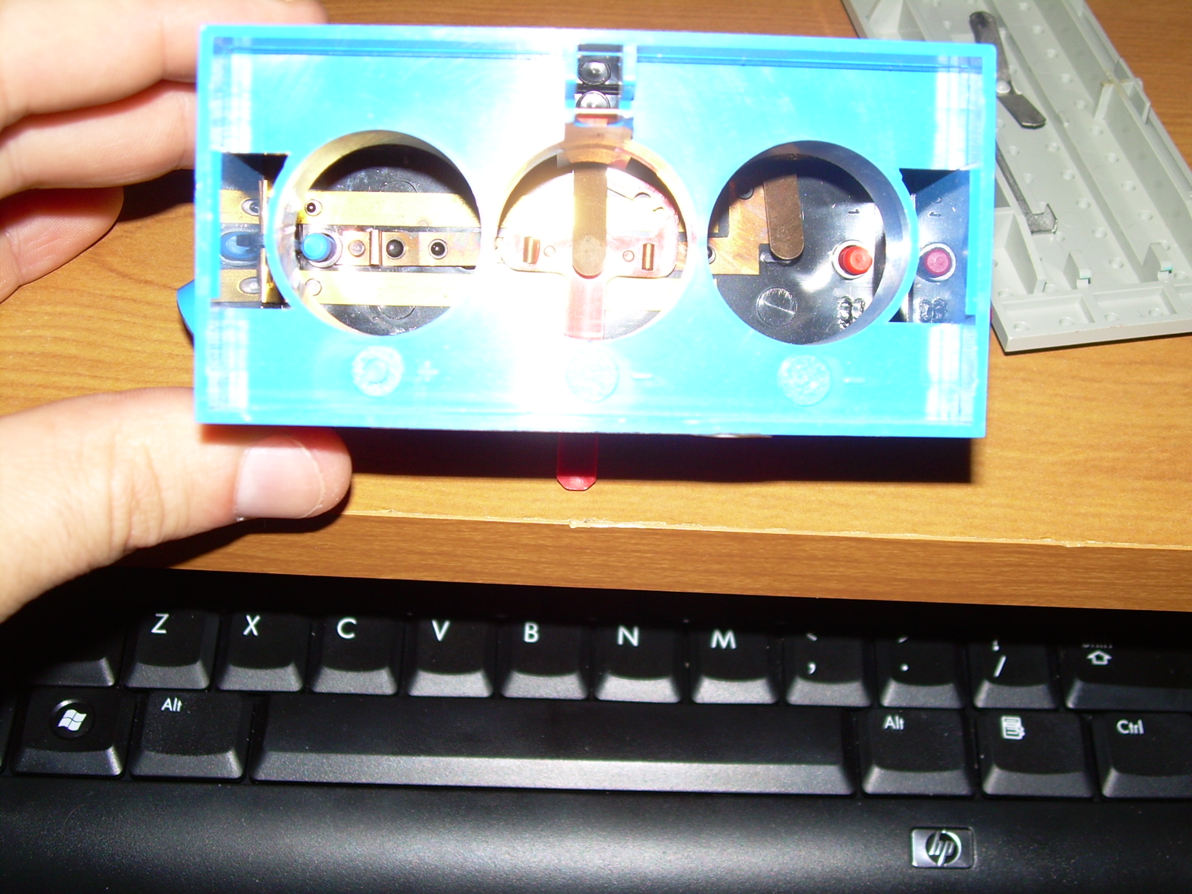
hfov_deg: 38.2
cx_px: 596
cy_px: 447
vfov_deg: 29.1
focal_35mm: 50
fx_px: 1722
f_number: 3.1
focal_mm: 8.3
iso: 50
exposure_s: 1/60
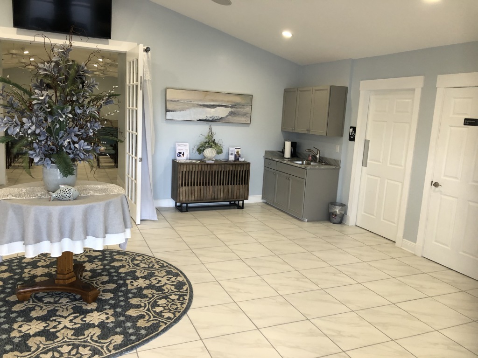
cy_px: 179
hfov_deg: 63.4
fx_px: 387
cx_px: 239
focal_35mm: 28
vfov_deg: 49.7
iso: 32
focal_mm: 3.99
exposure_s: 1/30
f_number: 1.8
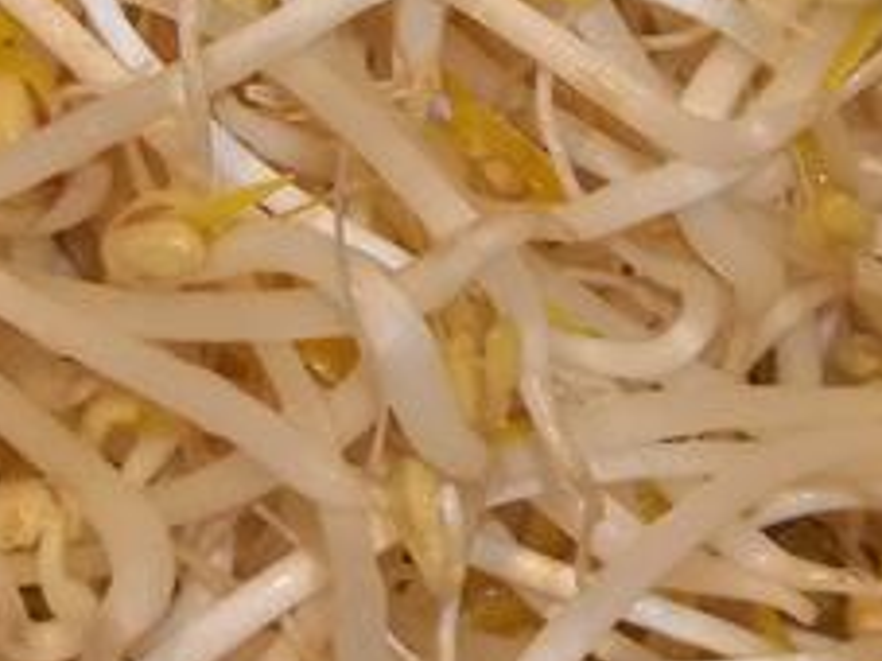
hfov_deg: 15.5
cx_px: 431
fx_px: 3234
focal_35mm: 127
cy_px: 33
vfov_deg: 11.6
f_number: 2.9
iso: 64
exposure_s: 1/30
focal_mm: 5.7
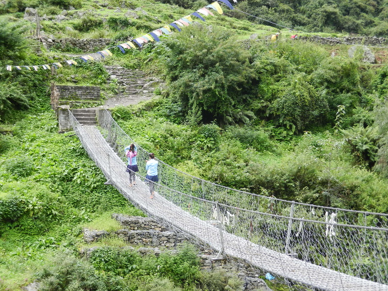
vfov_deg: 24.4
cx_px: 194
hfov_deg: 32.2
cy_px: 146
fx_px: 673
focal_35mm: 60
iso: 160
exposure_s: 1/100
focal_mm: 10.9
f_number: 4.5
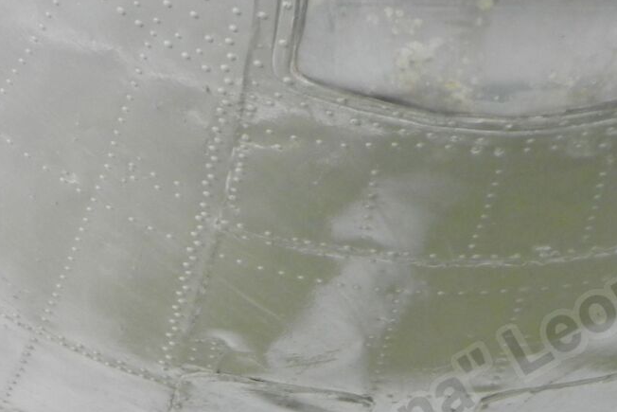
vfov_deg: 1.7
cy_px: 414
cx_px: 414
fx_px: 13576
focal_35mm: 792
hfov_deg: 2.6
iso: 160
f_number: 5.5
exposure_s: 1/60
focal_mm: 69.8
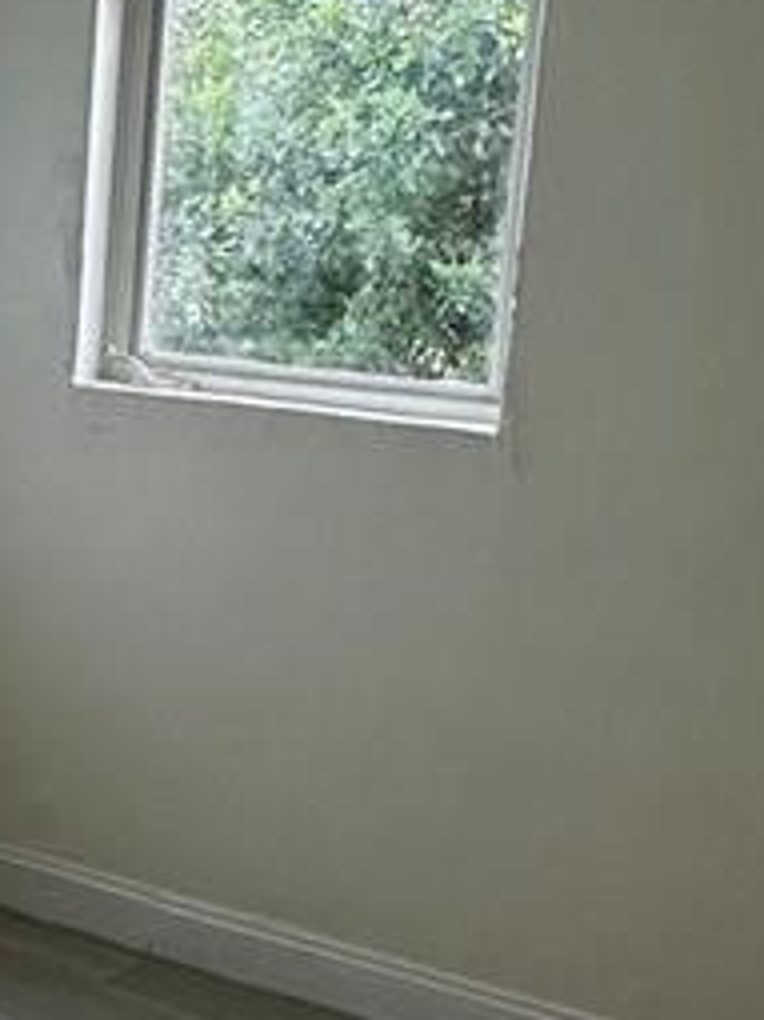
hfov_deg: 21.6
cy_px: 548
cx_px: 28
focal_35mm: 66
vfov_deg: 29.4
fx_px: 1944
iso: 160
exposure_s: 1/120
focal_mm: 2.22
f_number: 2.2
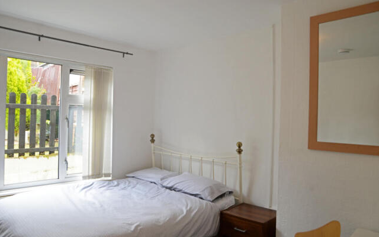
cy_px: 120
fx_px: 258
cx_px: 188
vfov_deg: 49.3
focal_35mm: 25
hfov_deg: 72.5
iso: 320
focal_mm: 24
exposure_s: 1/80
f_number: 5.6
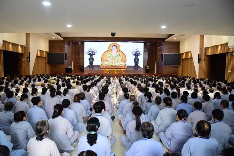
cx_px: 114
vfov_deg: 51.3
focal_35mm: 25
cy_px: 80
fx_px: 162
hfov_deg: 71.5
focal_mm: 24
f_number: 7.1
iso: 3200
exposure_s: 1/80
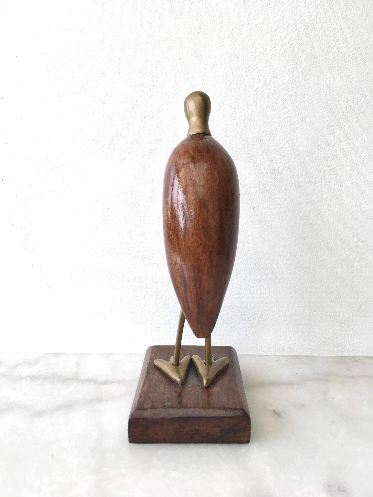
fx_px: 417
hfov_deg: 48.2
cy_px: 248
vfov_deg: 61.7
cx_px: 186
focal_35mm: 29
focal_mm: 4.15
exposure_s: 1/561
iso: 25
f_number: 2.2
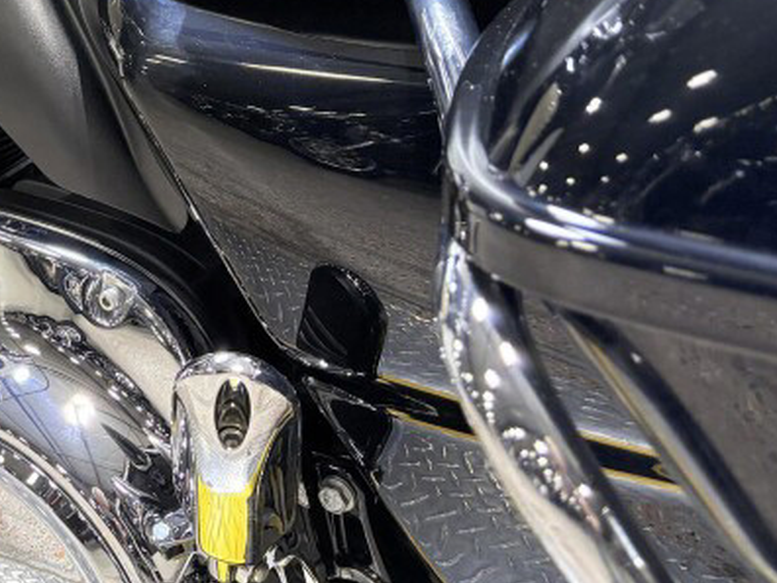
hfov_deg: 24.6
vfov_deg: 19.7
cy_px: -124
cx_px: -207
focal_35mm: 70
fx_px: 1571
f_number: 1.6
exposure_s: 1/120
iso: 80
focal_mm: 5.96
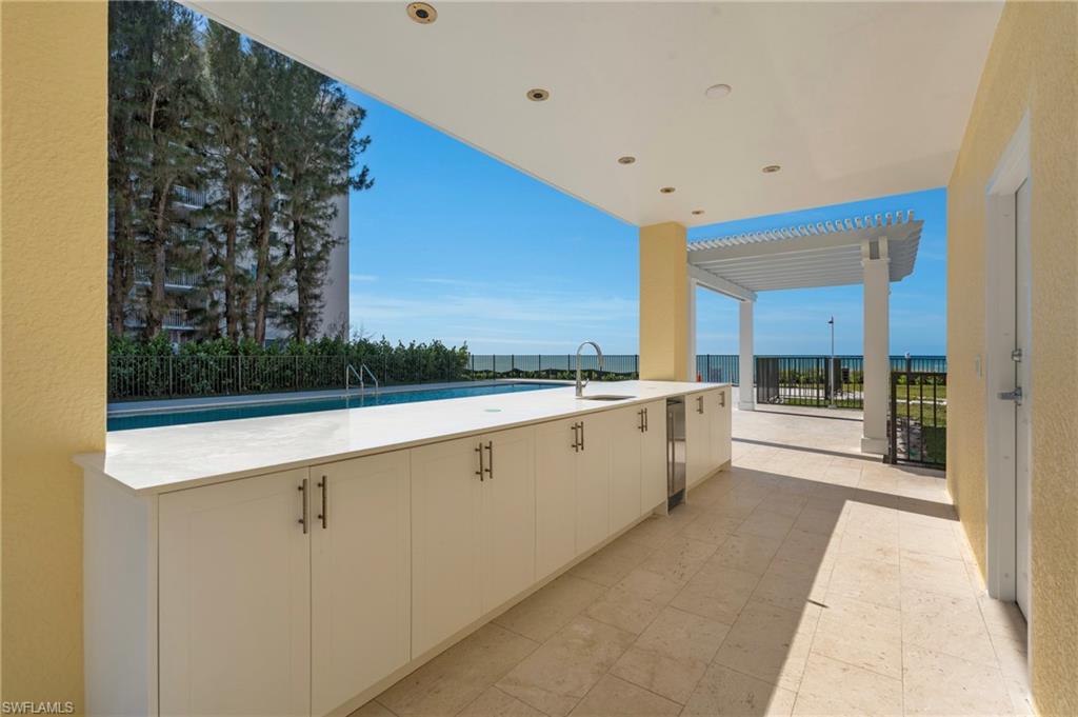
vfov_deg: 73.7
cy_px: 358
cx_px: 539
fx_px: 479
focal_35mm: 16
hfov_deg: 96.8
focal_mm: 16
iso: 200
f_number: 9
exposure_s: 1/1250
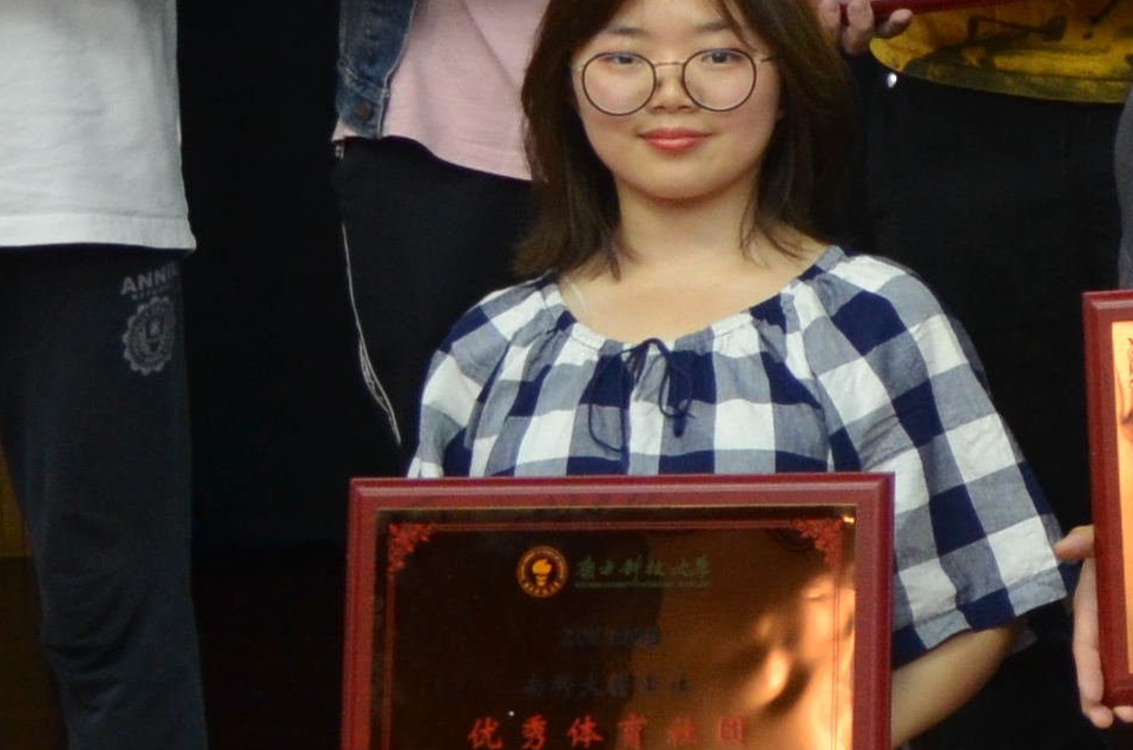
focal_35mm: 162
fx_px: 5073
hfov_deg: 11.1
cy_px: -140
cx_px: 2532
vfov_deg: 8.4
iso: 560
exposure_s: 1/60
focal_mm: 21
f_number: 4
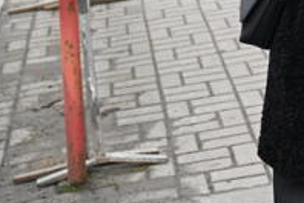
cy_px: -123
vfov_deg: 10.7
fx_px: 1030
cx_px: 471
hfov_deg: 15.4
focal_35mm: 122
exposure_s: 1/500
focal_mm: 35
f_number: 4.5
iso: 6400
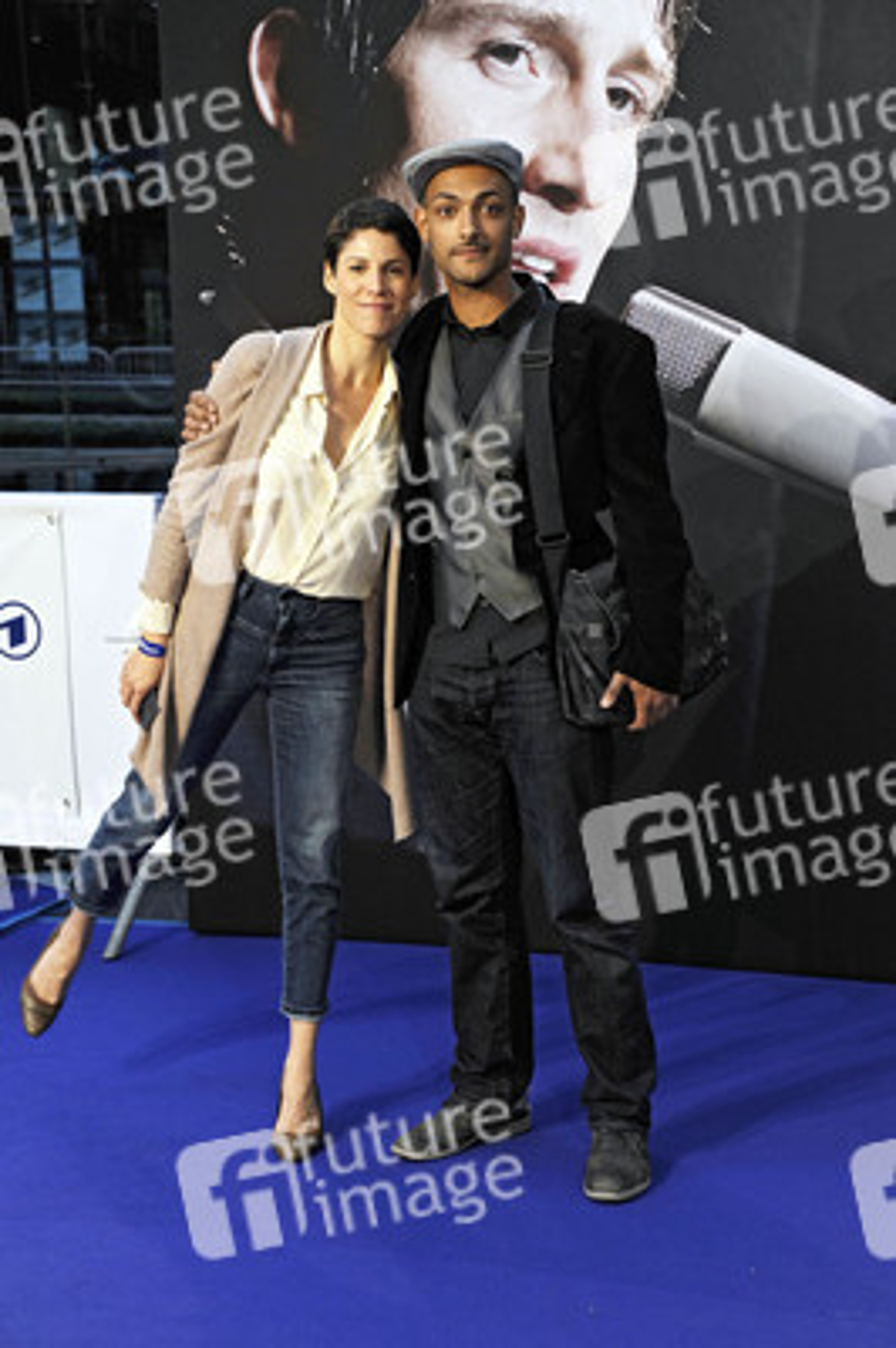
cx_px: 448
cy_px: 674
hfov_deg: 20.0
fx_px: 2543
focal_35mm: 68
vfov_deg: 29.7
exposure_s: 1/160
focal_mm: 68
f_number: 6.3
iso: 500
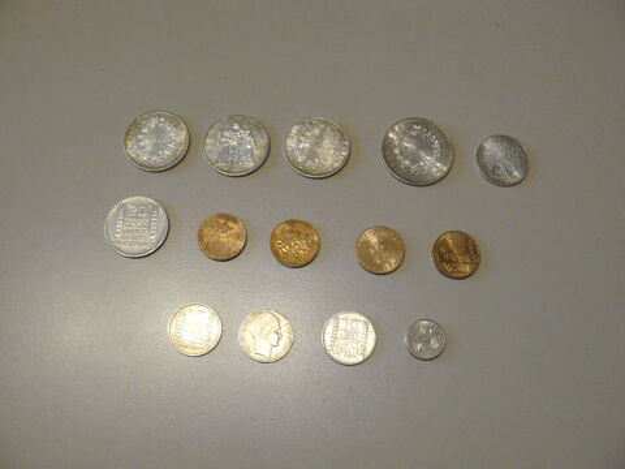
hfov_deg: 51.4
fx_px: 650
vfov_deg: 39.7
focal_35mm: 36
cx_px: 312
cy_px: 234
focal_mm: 6
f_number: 2.8
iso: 320
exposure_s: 1/30
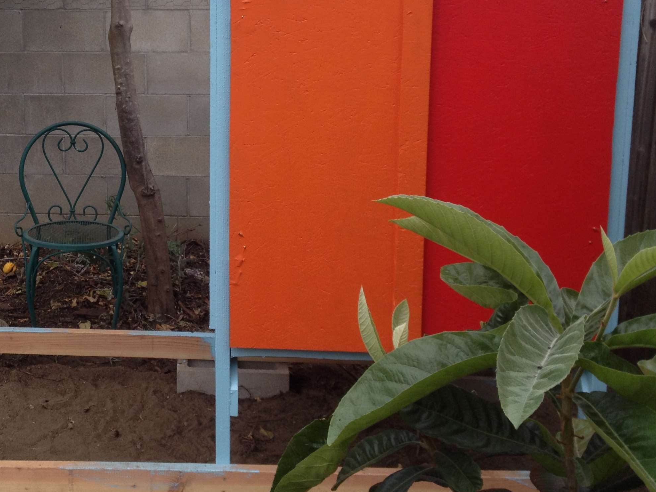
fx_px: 1099
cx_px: 143
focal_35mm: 58
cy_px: 135
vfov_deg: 25.0
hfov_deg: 32.4
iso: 50
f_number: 2.4
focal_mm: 4.28
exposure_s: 1/132
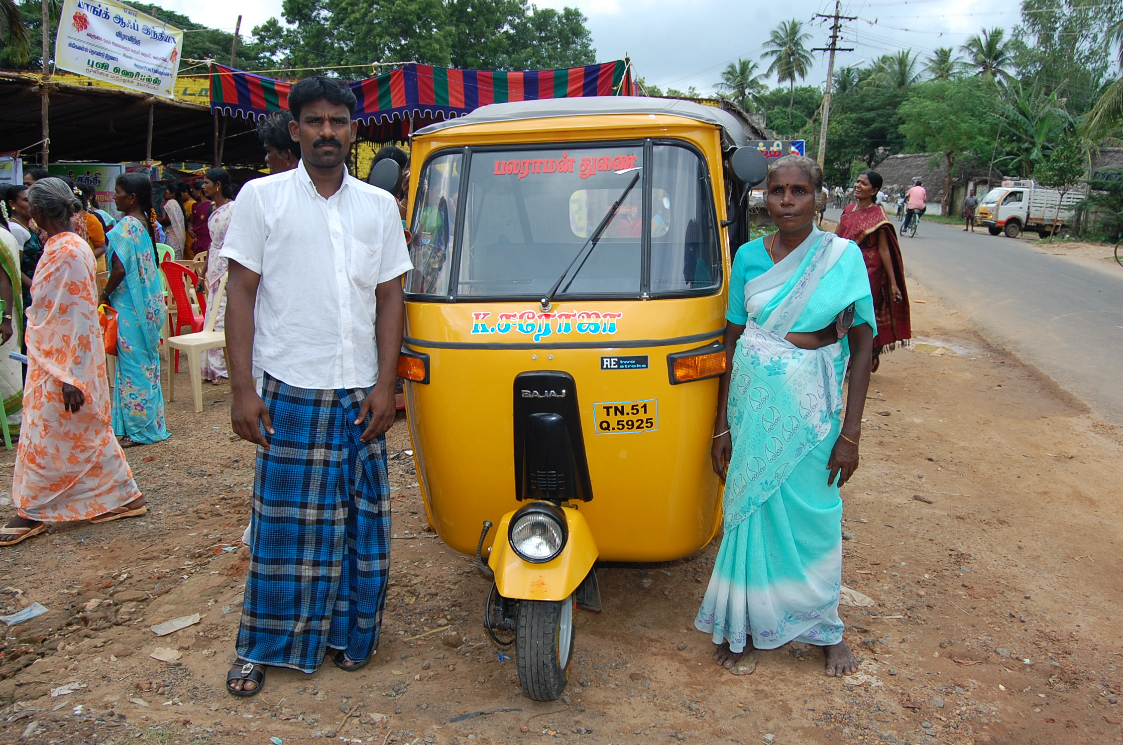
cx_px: 562
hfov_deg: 62.0
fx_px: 934
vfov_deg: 43.5
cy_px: 372
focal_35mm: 30
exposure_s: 1/250
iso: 200
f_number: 8
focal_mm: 20
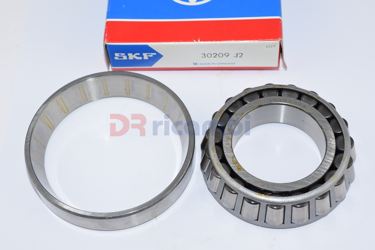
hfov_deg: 33.4
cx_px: 188
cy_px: 125
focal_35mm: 60
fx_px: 625
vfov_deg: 22.6
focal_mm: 40
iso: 160
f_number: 8
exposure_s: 1/200
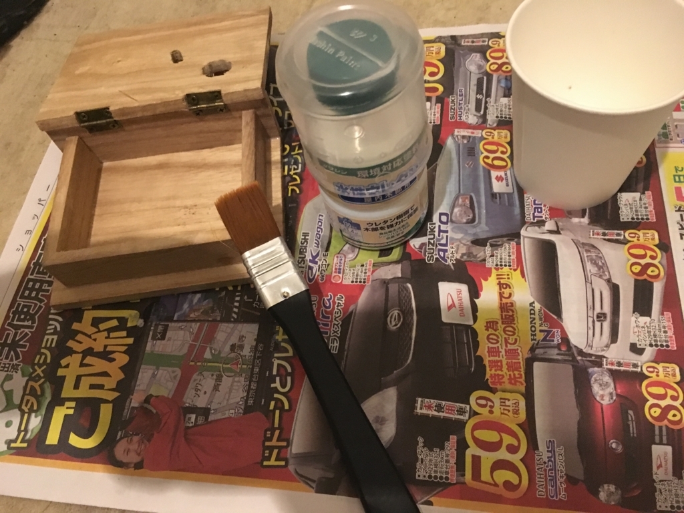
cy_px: 256
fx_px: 573
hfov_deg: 61.7
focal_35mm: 29
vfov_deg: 48.2
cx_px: 342
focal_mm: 4.15
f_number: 2.2
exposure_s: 1/15
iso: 320
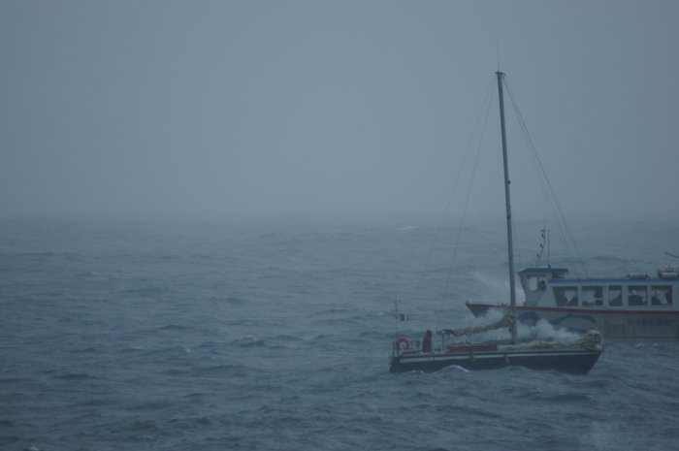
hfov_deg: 4.9
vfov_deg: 3.3
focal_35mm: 420
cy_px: 226
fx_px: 7912
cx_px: 340
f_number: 5.6
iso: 200
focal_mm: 280
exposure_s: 1/500
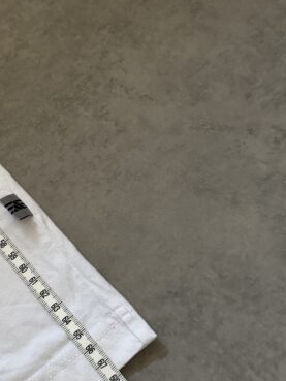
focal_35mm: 52
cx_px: 45
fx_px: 573
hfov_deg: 27.3
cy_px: 191
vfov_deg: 36.8
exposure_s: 1/54
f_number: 1.78
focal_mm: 6.76
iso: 800
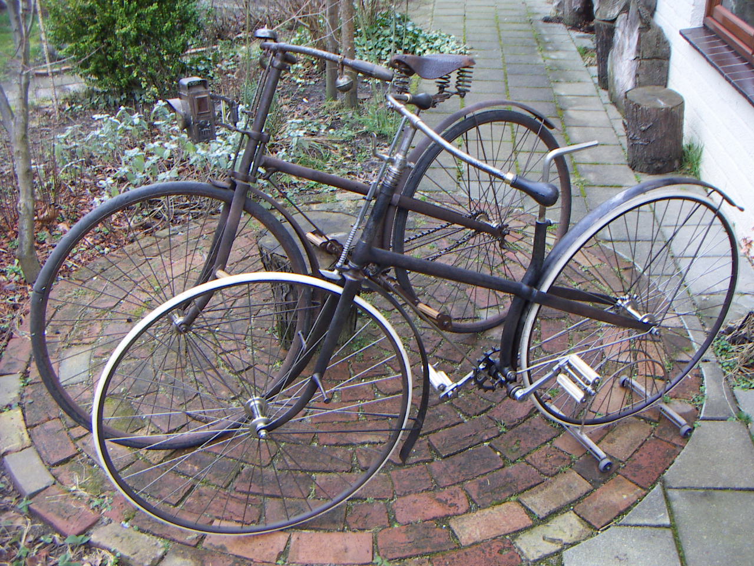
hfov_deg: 51.4
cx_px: 377
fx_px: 784
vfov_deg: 39.7
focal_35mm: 36
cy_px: 283
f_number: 2.8
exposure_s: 1/50
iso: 64
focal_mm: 4.7
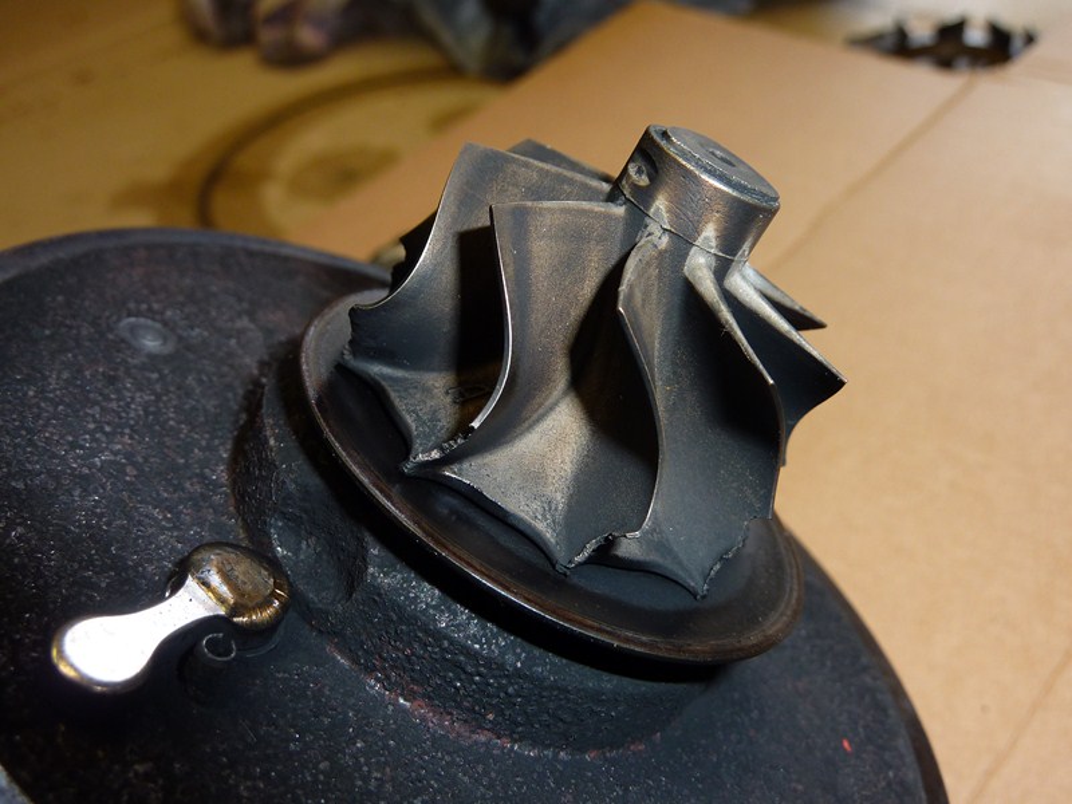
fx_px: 1084
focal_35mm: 35
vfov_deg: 40.7
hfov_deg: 52.6
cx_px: 536
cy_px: 402
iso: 100
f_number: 4
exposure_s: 1/30
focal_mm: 5.7
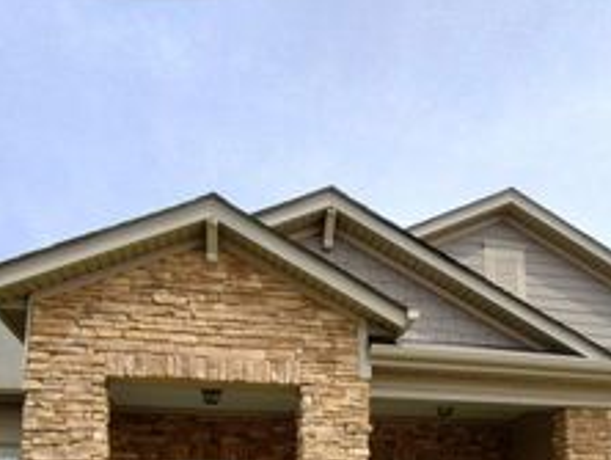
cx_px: 377
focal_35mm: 36
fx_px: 636
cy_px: 459
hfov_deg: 50.8
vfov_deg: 35.9
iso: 100
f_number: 2.2
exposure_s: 1/1360
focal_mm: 1.66
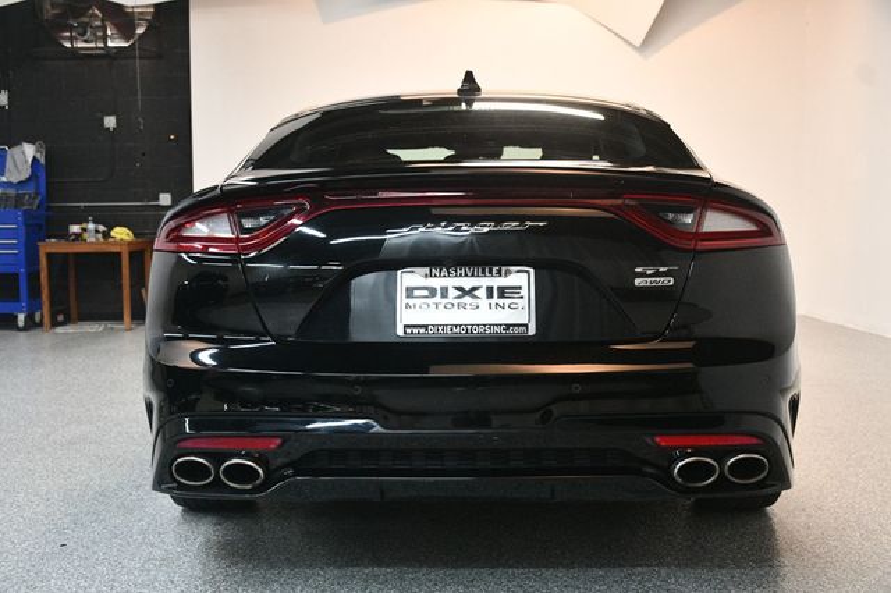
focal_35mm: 45
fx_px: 1113
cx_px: 446
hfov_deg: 43.6
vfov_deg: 29.8
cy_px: 296
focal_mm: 30
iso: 3200
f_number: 4
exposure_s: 1/125
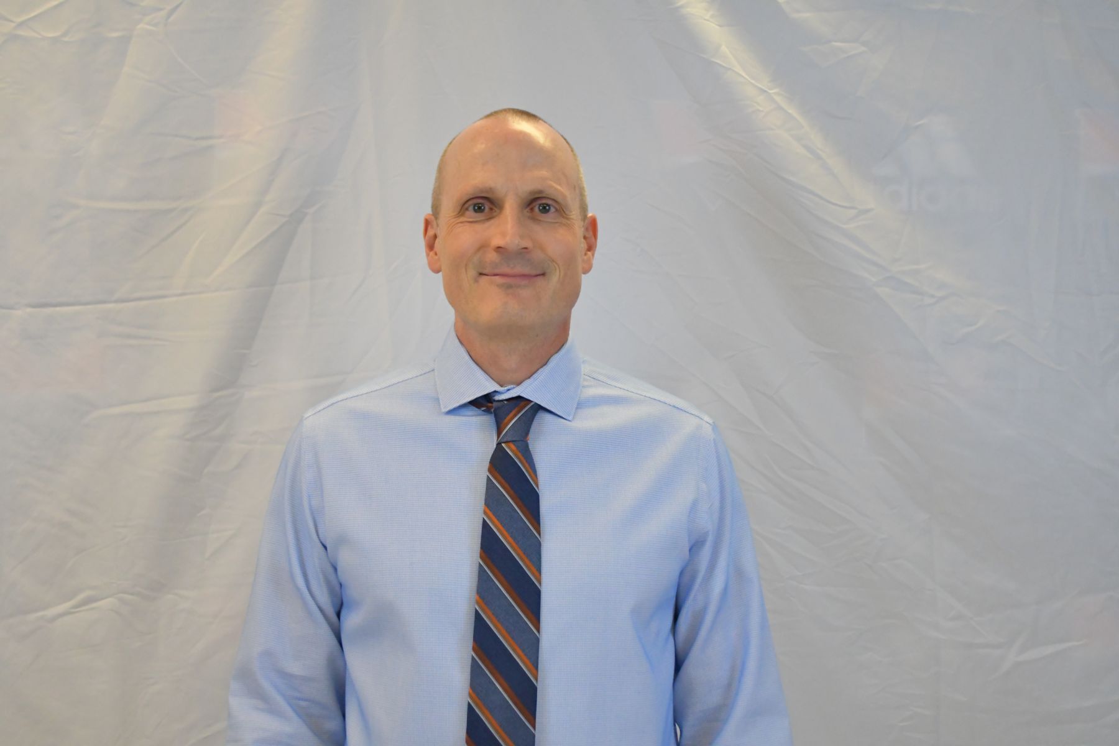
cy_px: 373
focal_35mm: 52
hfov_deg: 38.2
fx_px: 1616
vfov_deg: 26.0
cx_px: 560
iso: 6400
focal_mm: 35
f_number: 5
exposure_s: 1/800
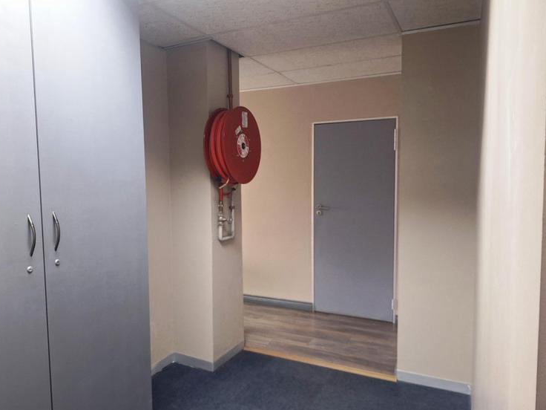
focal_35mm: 25
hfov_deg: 69.3
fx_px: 394
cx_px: 250
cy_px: 209
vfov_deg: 54.9
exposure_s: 1/33
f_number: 1.8
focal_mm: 5.54
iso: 250
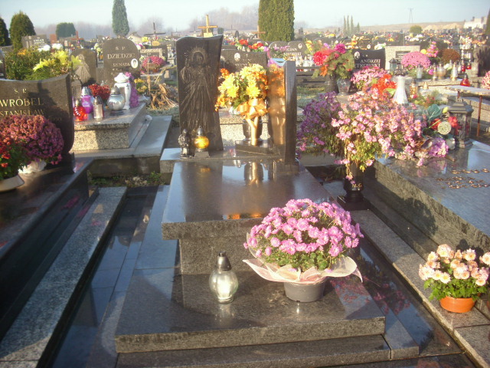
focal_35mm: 37
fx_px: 524
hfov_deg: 50.1
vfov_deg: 38.7
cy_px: 184
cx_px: 245
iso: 50
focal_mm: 6.2
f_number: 2.8
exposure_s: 1/250
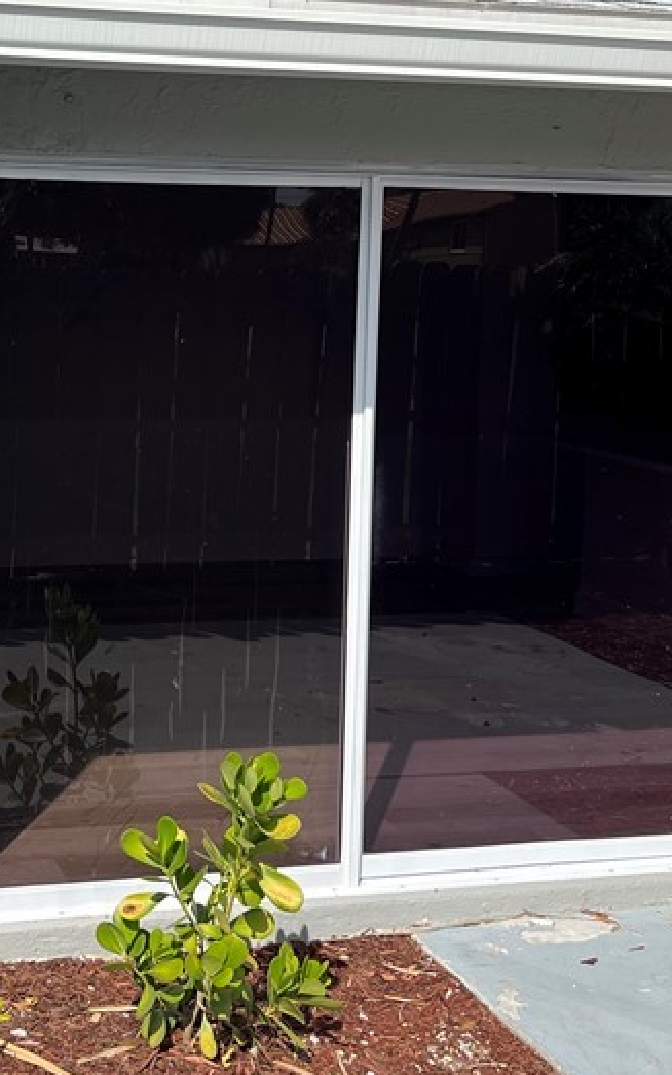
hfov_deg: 23.0
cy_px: 312
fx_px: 1582
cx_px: -10
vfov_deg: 36.9
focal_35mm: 54
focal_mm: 5.7
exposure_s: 1/5076
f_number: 1.5
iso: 50
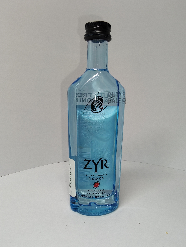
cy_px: 119
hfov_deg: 49.7
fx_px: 201
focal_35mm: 28
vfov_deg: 63.4
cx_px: 93
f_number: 2.2
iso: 64
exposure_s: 1/100
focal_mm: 1.96
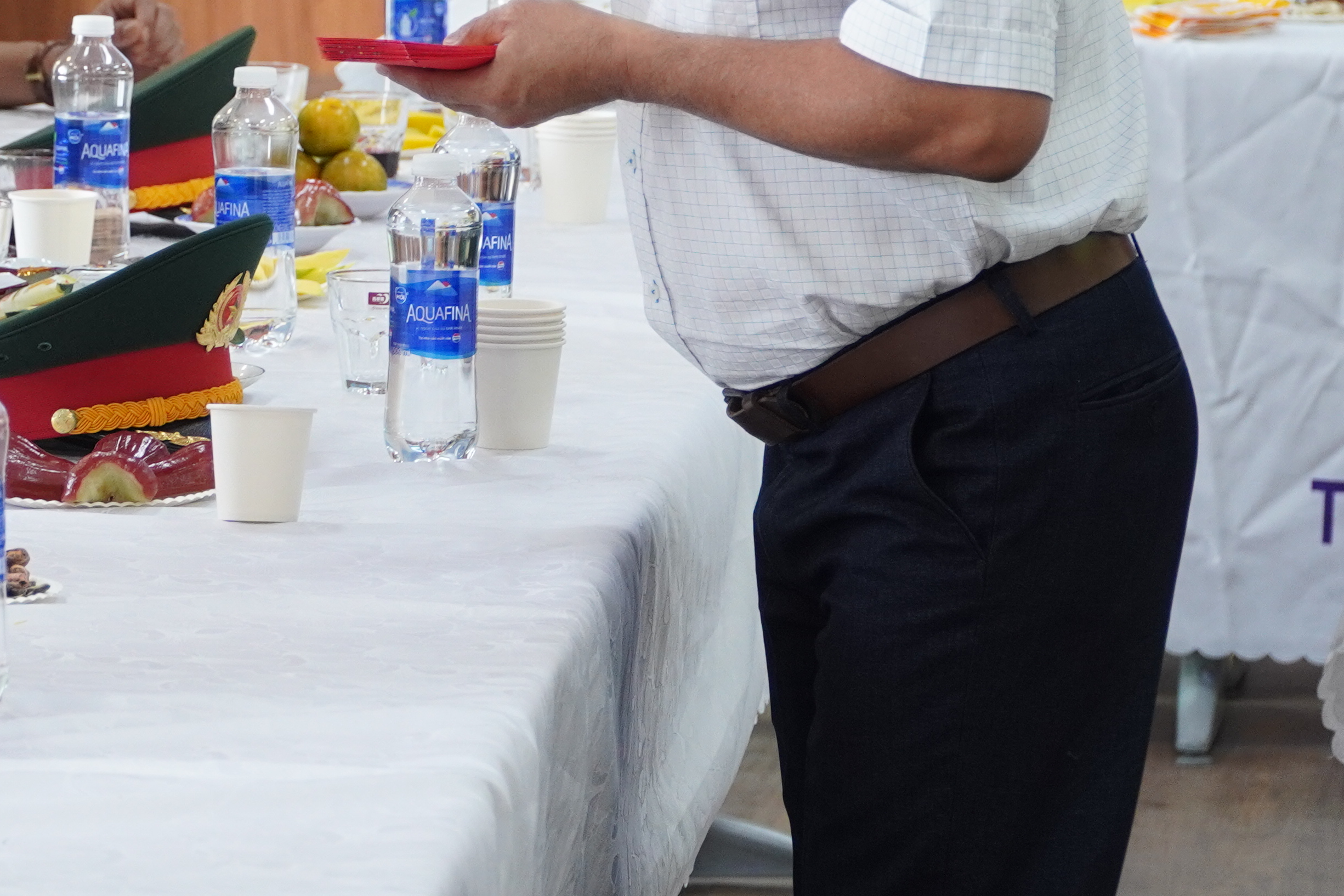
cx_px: -172
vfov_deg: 5.8
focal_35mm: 235
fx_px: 8773
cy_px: -175
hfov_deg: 8.7
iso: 800
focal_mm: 64
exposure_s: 1/100
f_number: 4
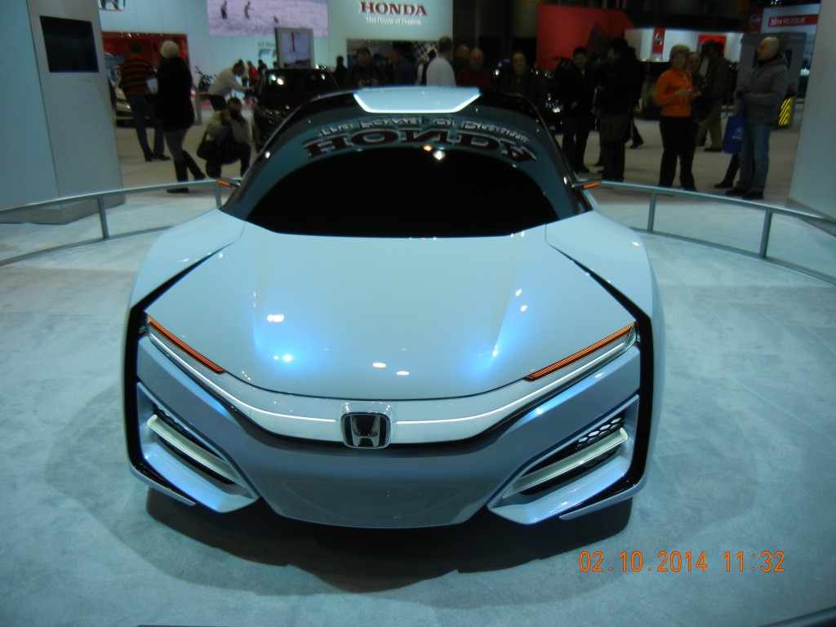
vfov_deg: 46.8
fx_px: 725
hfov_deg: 60.0
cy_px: 314
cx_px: 418
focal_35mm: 30
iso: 160
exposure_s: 1/162
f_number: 3.5
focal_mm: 5.4
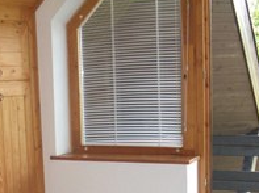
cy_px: 209
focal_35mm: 89
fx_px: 665
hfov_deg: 21.7
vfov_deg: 16.1
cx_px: 37
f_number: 2.6
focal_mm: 5.8
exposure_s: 1/80
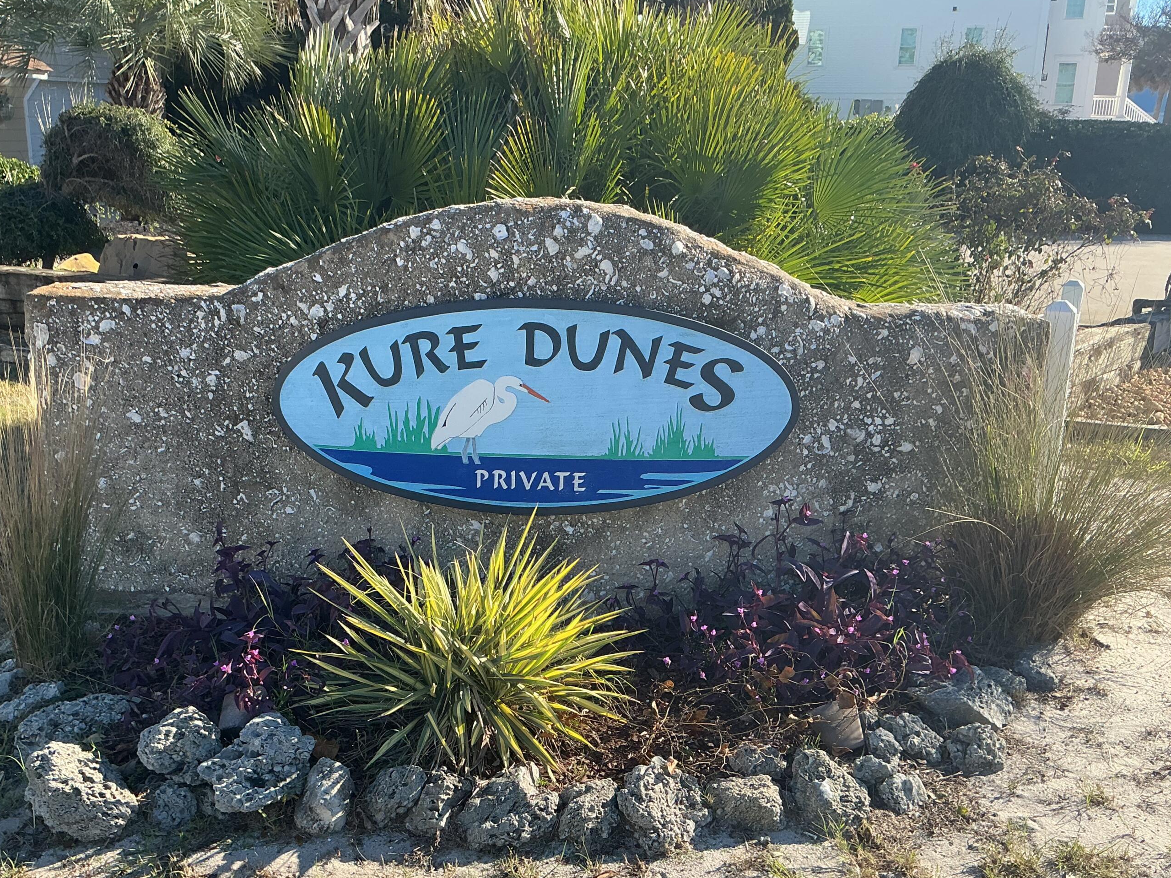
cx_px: 515
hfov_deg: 53.8
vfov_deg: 41.7
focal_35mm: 34
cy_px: 494
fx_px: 1150
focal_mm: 3
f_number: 1.8
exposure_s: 1/728
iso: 25
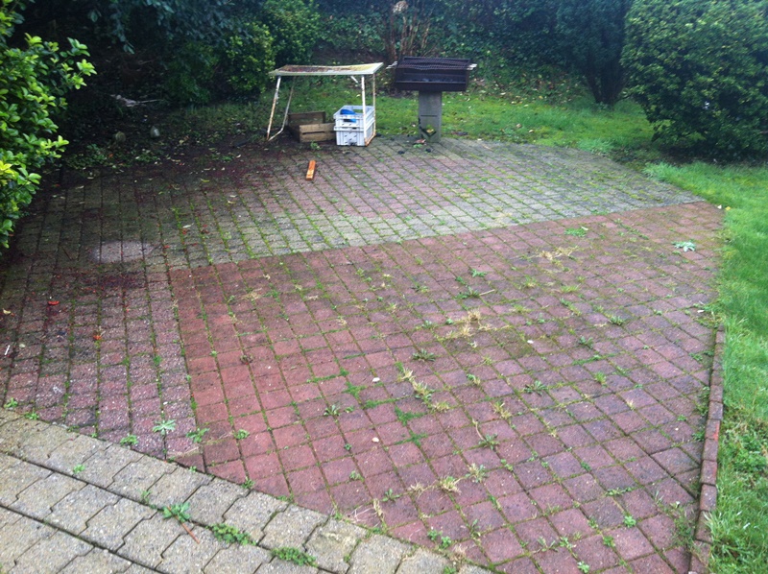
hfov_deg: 52.7
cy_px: 287
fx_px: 776
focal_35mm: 35
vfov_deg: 40.6
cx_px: 384
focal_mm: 3.85
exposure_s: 1/17
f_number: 2.8
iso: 100
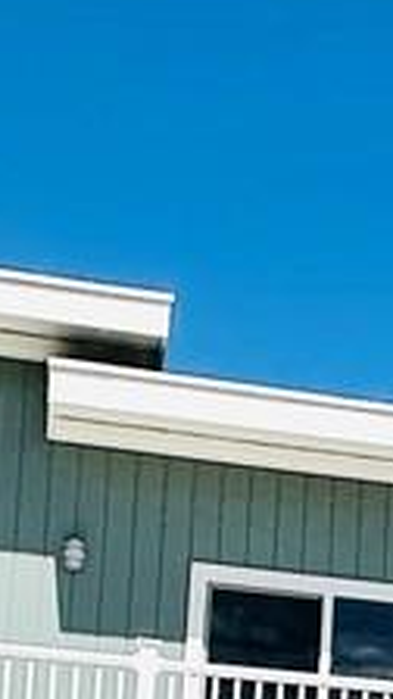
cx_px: 568
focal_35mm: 109
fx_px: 2019
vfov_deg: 18.4
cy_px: 877
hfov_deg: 10.8
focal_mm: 2.22
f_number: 2.2
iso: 50
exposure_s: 1/4831
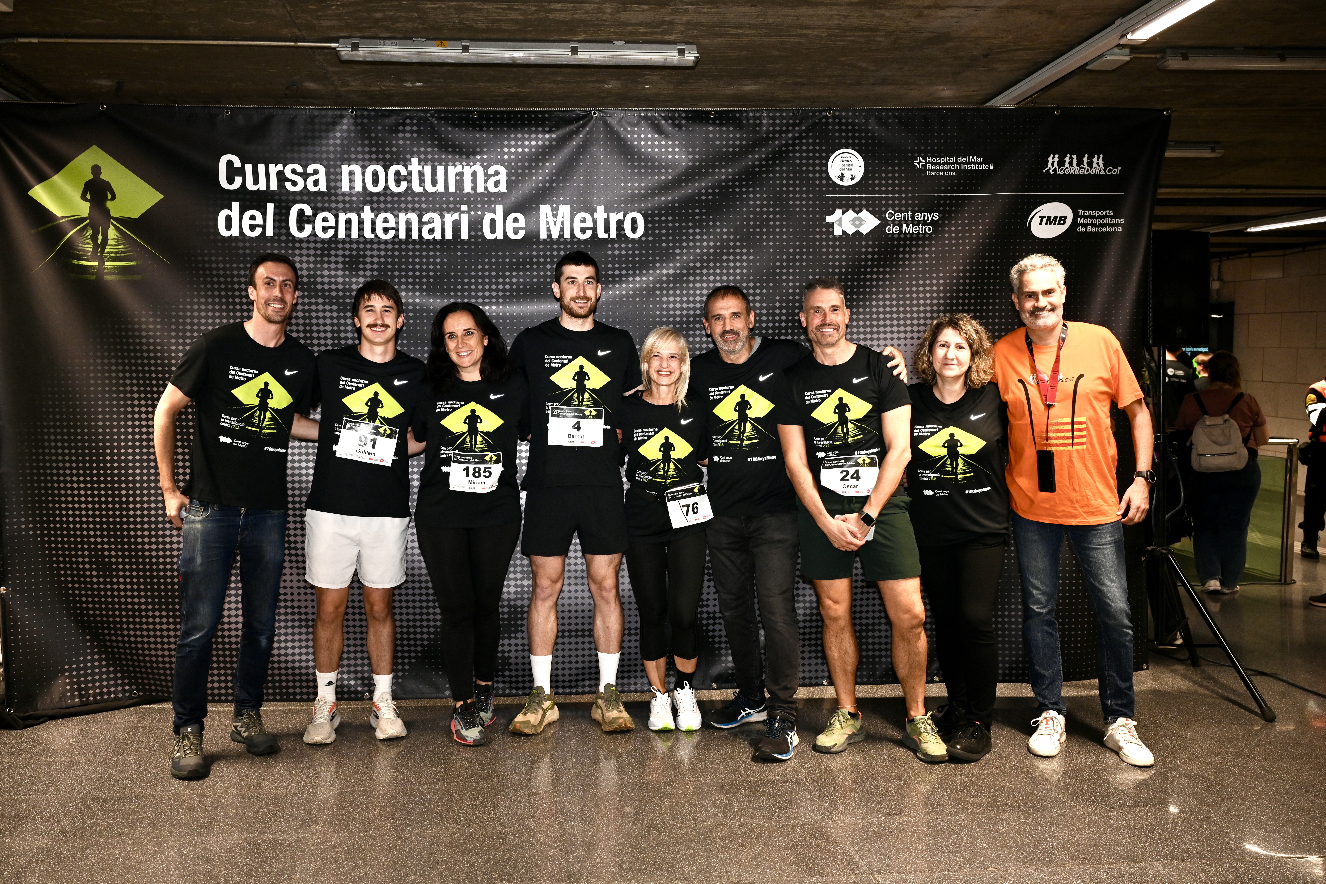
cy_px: 442
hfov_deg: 63.7
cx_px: 663
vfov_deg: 45.0
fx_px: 1068
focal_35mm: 29
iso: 800
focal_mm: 29
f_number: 5.6
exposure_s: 1/60
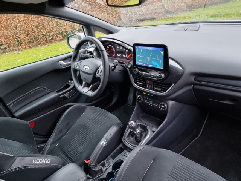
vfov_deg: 56.8
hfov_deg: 71.6
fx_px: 167
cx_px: 120
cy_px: 90
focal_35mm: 24
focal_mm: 6.7
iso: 640
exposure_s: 1/50
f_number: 1.8
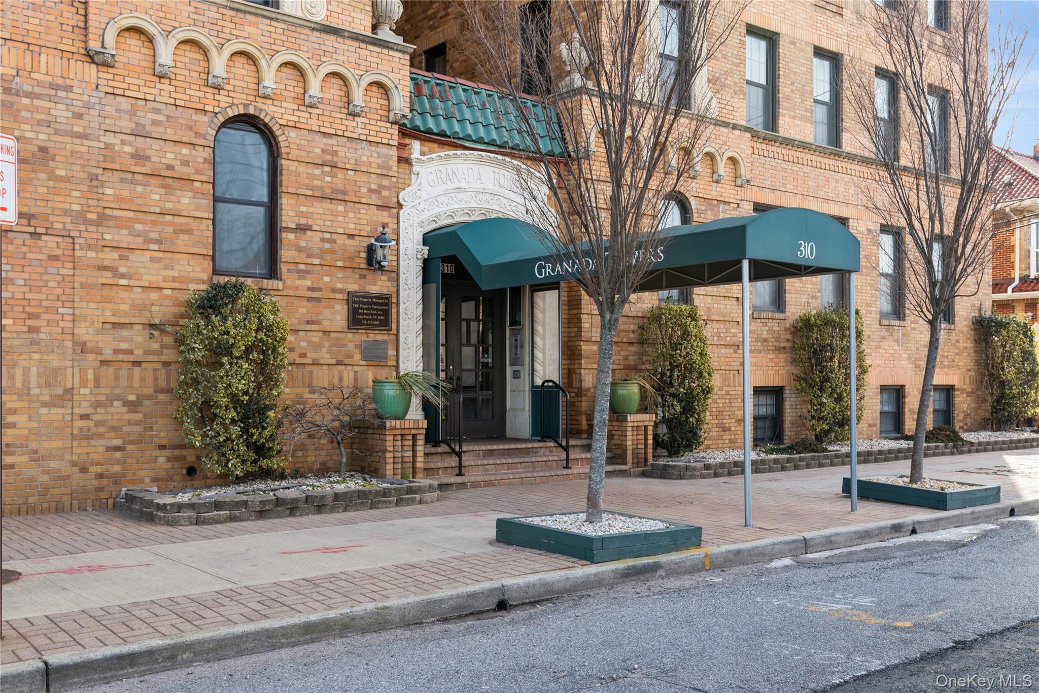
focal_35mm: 32
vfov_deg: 41.1
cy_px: 346
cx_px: 520
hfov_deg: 58.7
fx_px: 924
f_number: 9
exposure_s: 1/100
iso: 200
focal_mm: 32
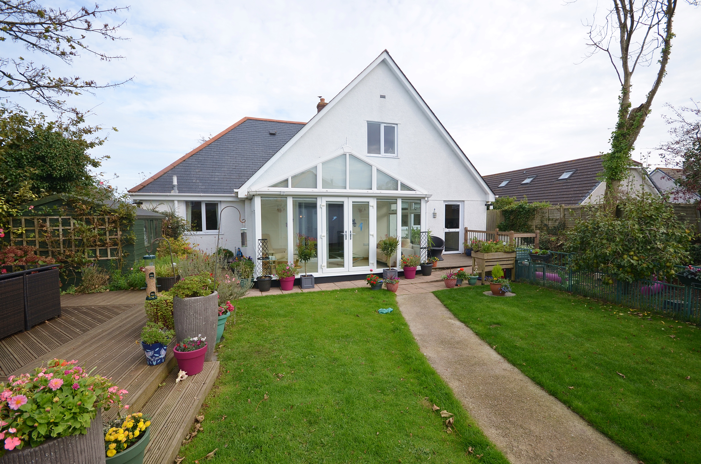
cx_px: 350
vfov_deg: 77.1
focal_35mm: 15
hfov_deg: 100.5
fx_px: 291
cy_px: 232
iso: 200
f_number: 8
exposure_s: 1/250
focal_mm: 10
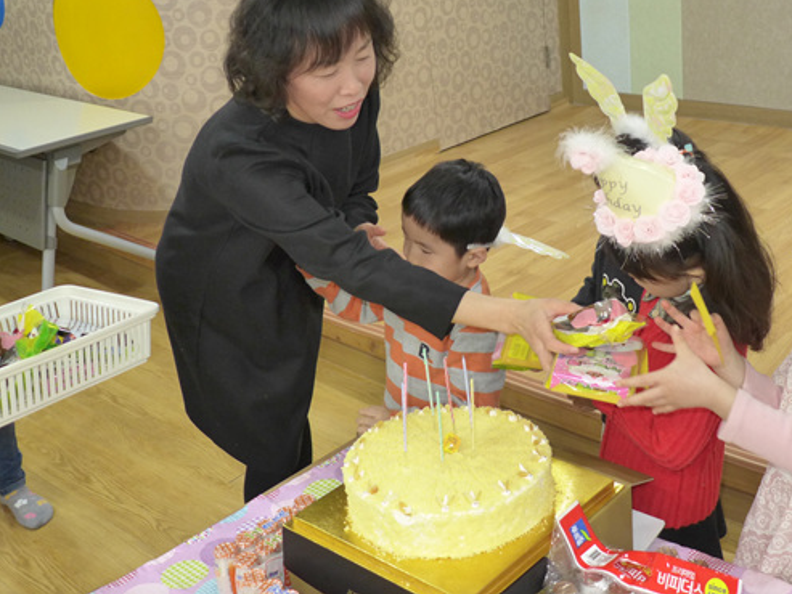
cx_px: 500
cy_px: 210
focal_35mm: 48
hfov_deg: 39.4
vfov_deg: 30.1
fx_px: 1098
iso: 250
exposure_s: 1/125
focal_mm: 7.3
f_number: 1.7
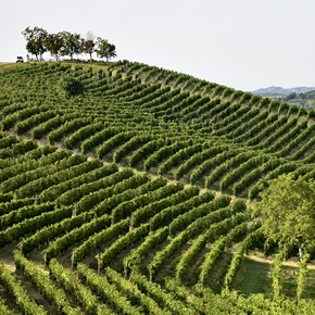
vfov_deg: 11.3
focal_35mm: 154
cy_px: 162
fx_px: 1585
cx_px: 228
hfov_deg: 11.3
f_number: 16
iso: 320
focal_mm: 105
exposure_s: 1/100
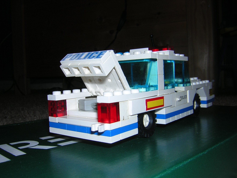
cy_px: 89
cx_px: 118
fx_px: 246
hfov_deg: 51.4
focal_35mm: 36
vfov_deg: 39.7
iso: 100
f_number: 5.2
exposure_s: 1/60.1
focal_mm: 4.7
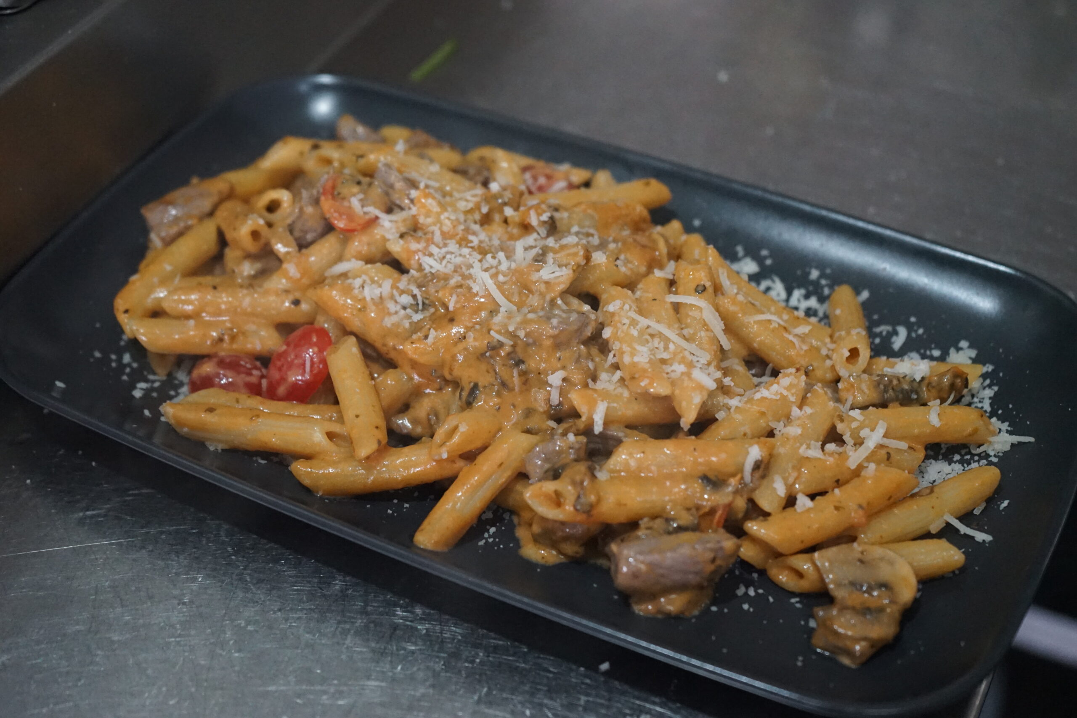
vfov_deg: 26.5
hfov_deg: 38.9
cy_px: 359
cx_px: 538
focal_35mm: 51
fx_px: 1526
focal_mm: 51
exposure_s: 1/160
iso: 5000
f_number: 4.5
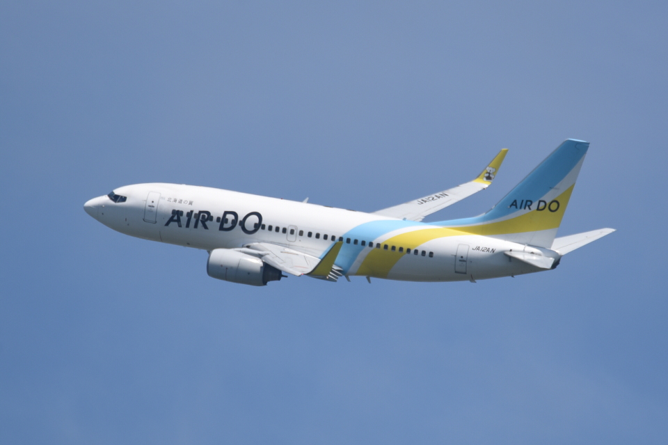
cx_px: 334
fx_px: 11127
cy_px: 222
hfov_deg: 3.4
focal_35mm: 600
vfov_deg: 2.3
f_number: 9
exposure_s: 1/1250
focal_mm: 600
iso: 200
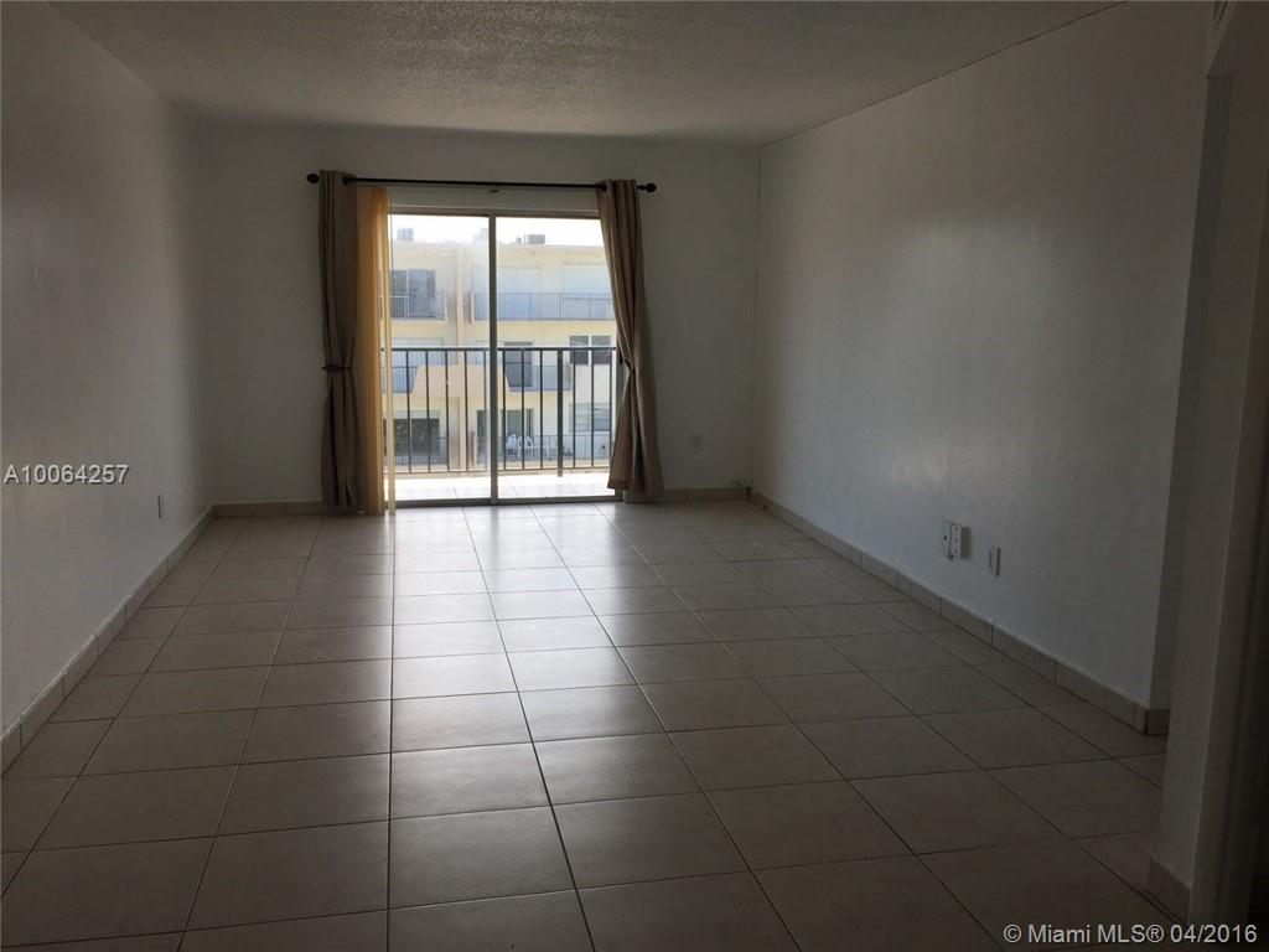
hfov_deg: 61.7
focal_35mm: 29
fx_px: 1063
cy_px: 476
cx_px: 634
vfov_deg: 48.2
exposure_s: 1/482
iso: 32
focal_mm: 4.15
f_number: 2.2
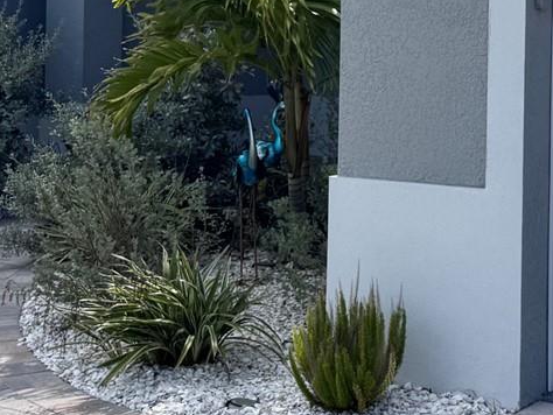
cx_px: 483
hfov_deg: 23.6
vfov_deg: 17.9
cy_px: 36
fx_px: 1295
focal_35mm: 81
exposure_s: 1/6410
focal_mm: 6.76
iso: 80
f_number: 1.78
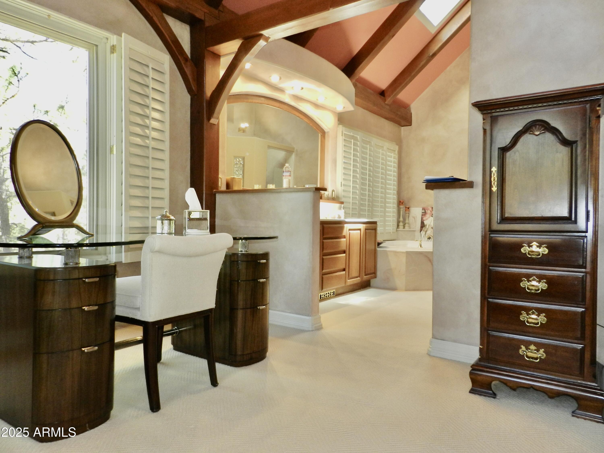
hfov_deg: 73.9
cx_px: 302
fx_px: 401
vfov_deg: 58.9
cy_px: 226
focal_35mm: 23
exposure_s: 1/30
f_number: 3.4
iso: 200
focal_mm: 4
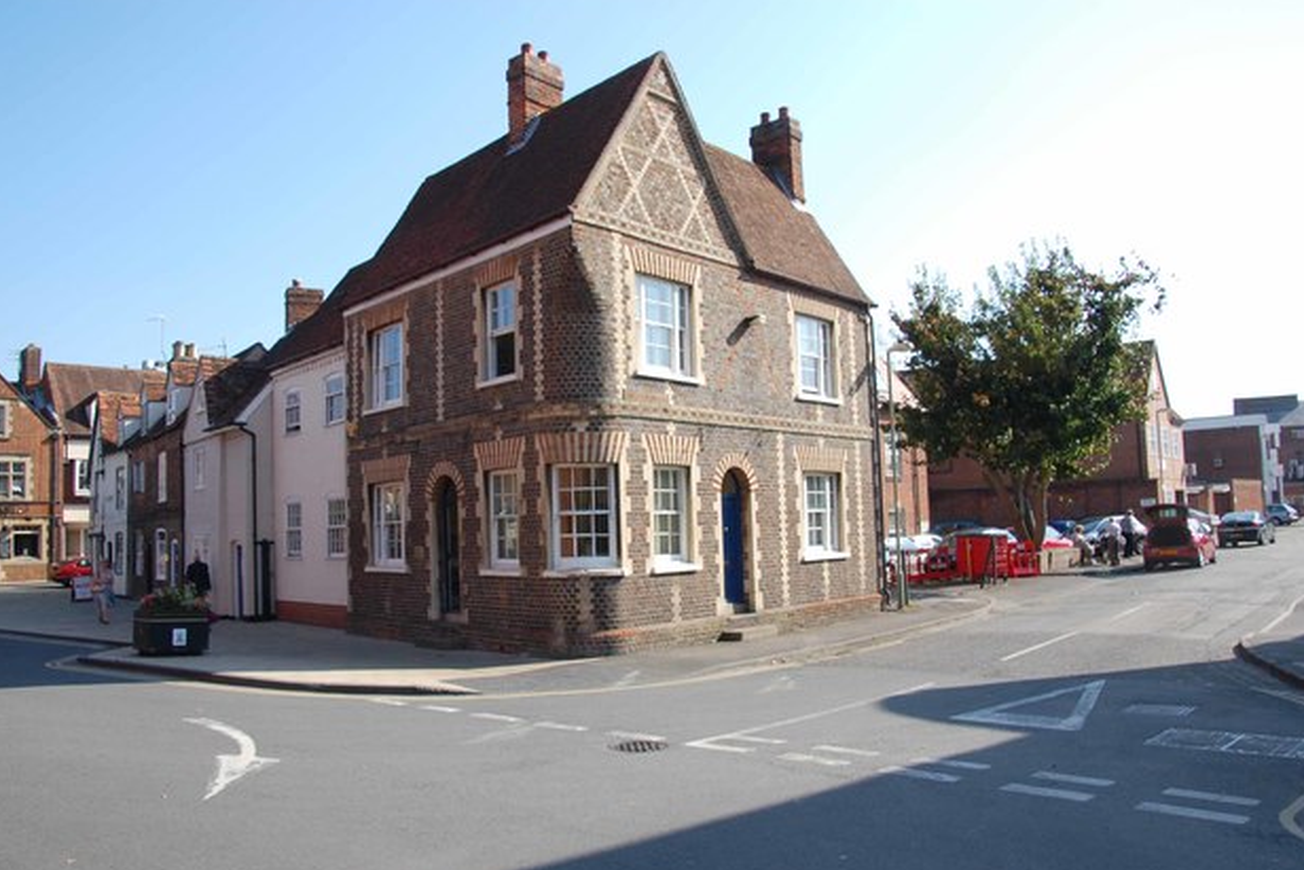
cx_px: 635
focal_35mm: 28
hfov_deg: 65.5
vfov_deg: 46.4
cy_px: 435
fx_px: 1014
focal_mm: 18
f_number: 8
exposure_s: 1/250
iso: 200
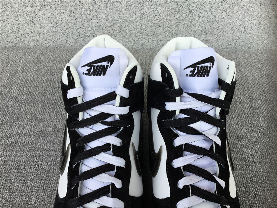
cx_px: 138
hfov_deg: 58.4
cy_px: 104
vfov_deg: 45.4
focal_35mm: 31
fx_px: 248
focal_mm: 3.3
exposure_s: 1/159
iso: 25
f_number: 2.4
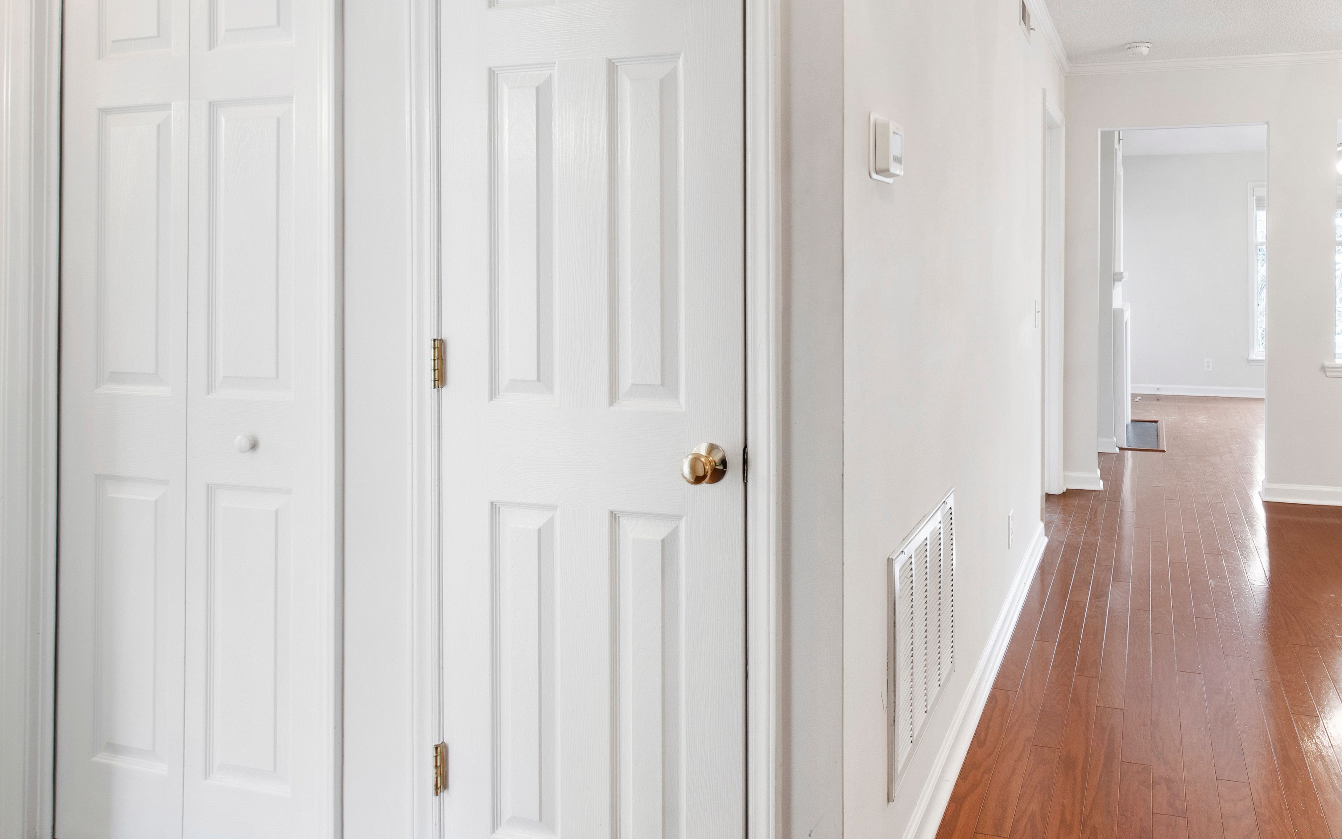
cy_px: 258
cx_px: 927
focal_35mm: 23
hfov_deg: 74.0
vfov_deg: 51.7
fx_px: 841
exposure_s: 1.3
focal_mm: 10
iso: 100
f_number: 8
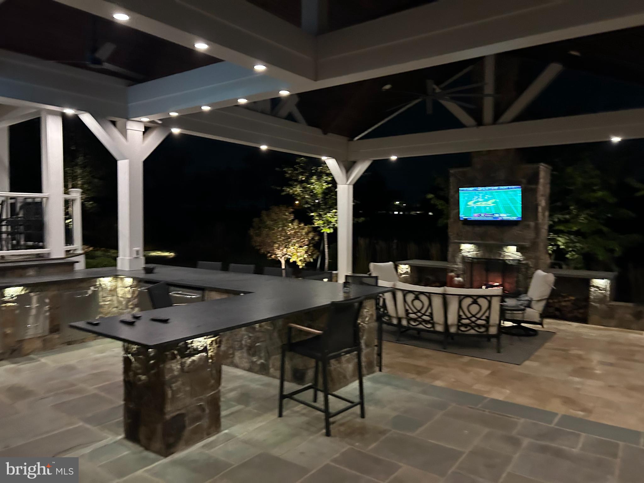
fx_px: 484
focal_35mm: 26
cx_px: 322
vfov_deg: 53.1
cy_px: 242
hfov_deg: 67.3
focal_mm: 5.7
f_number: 1.5
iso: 800
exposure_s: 1/30
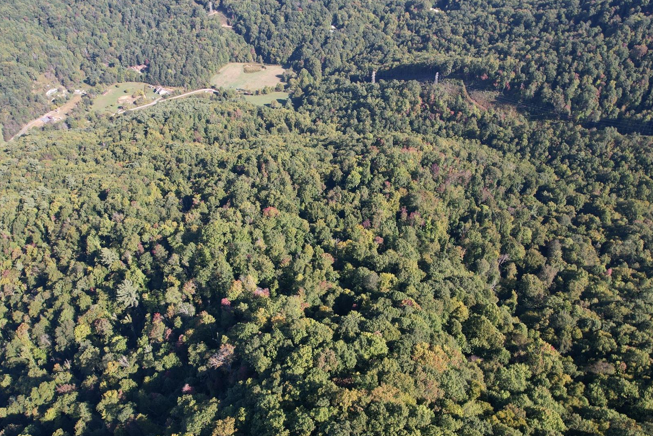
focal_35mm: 28
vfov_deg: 46.3
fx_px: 508
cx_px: 313
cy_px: 248
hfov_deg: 65.4
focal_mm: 8.38
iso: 100
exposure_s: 1/640
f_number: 2.8
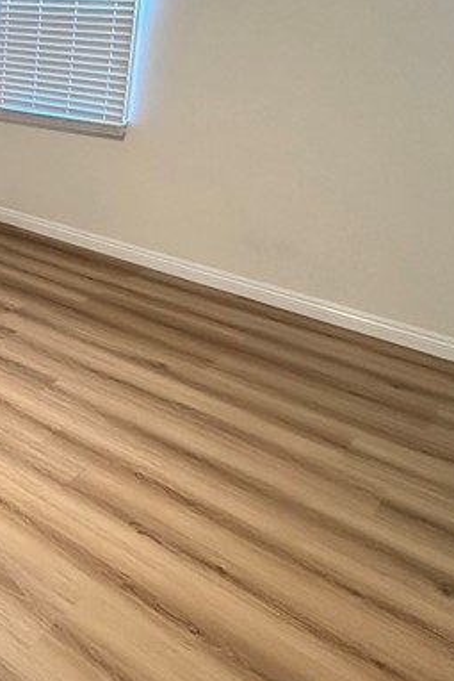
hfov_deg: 29.4
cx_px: -93
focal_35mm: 39
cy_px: 184
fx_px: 737
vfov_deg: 48.0
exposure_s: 1/60
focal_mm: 2.22
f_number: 2.2
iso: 320
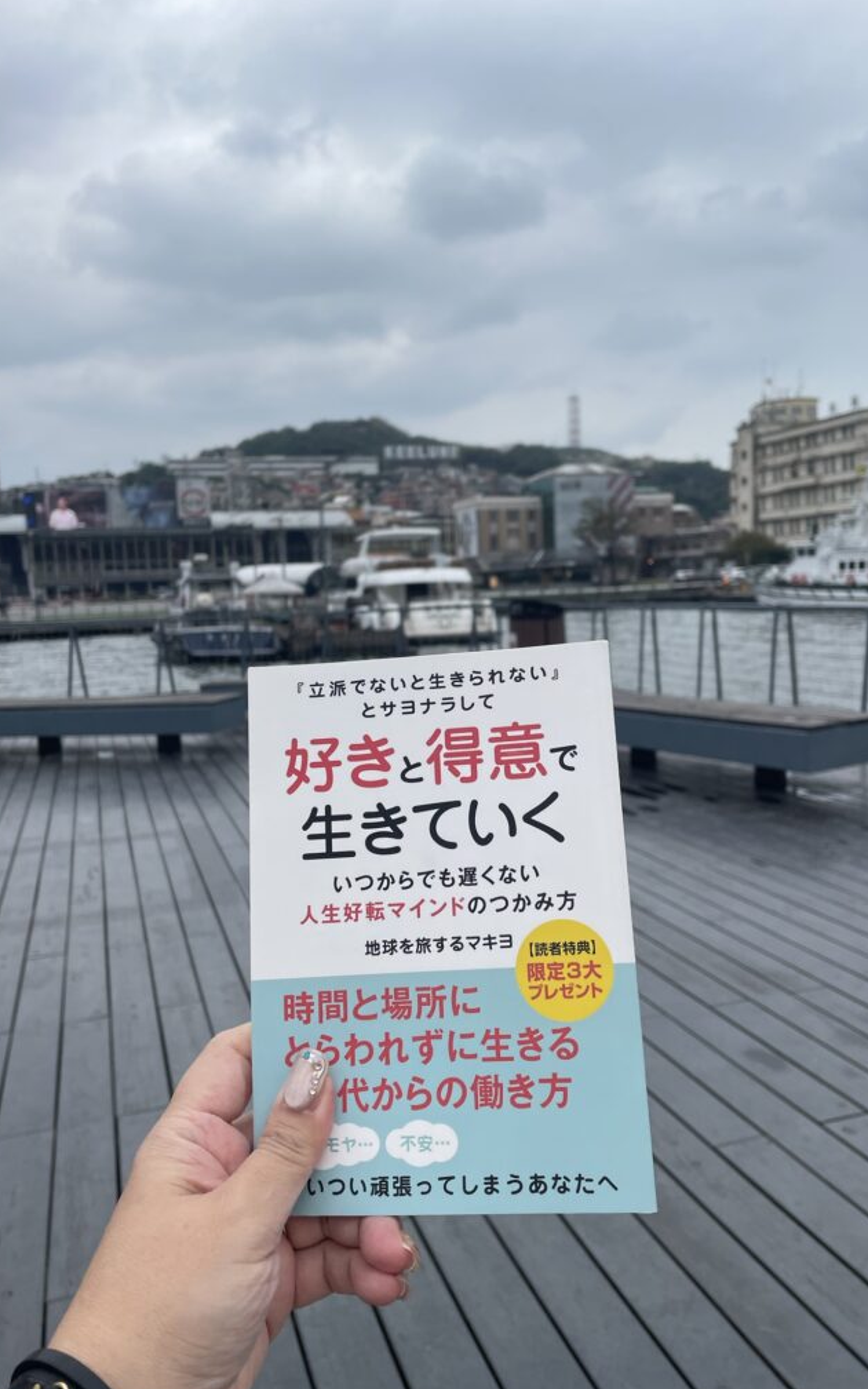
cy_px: 696
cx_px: 431
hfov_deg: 44.5
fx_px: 1060
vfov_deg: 66.5
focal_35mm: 28
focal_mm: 4.2
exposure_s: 1/842
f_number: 1.6
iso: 32
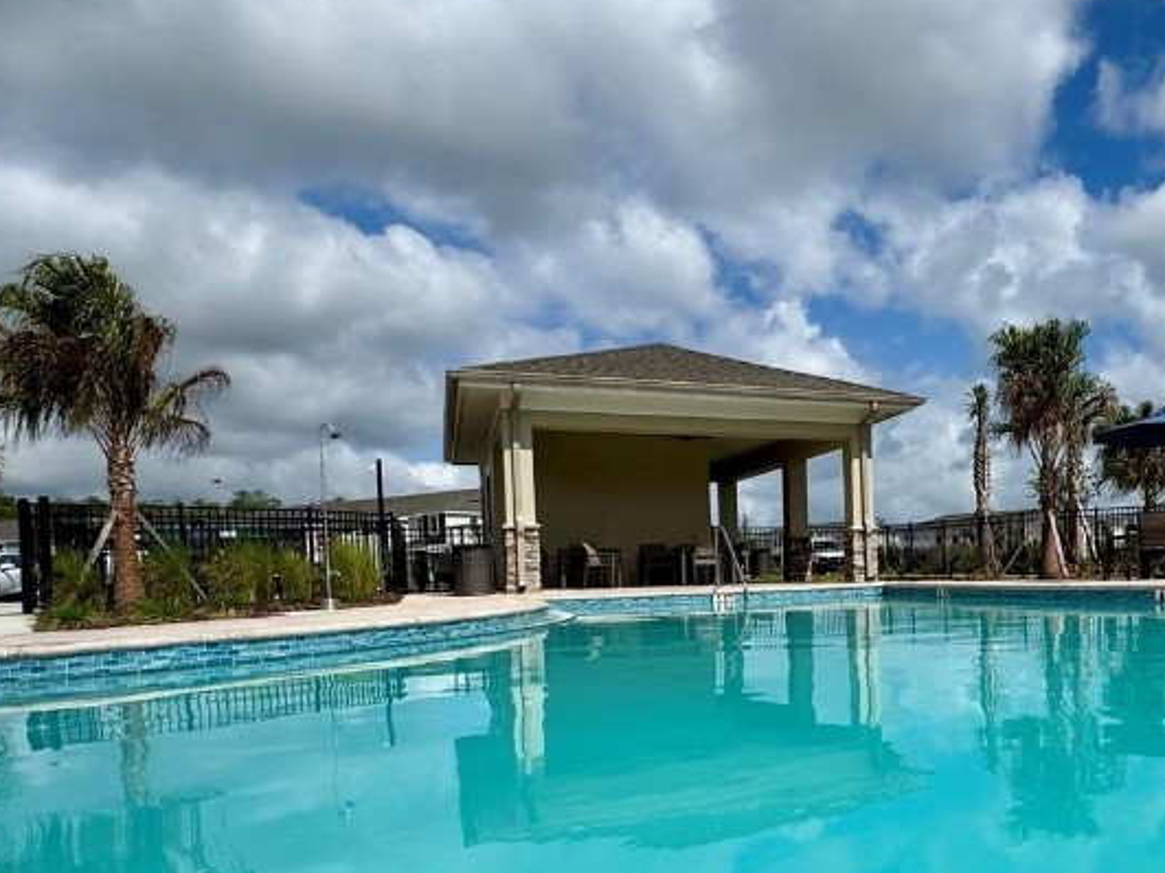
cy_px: 581
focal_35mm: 27
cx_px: 882
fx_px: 908
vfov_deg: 50.4
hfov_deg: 61.5
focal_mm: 2.22
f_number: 2.2
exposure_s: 1/3906
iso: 40
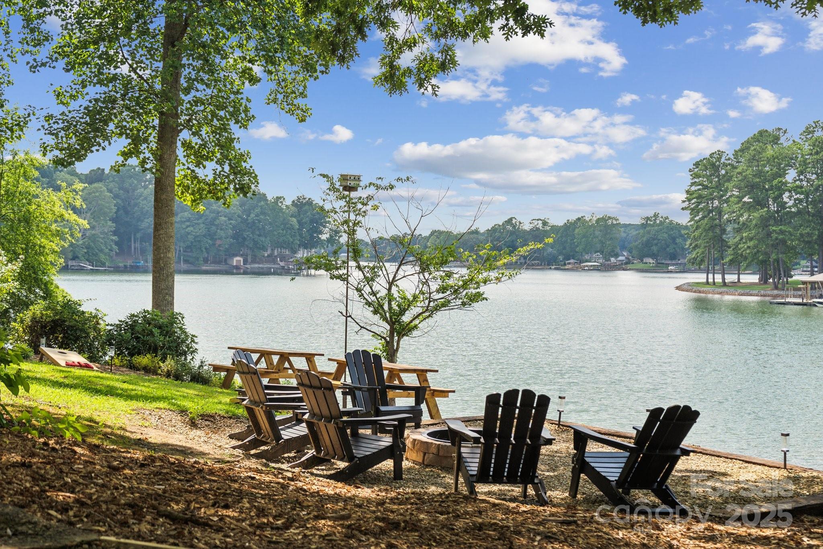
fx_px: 1143
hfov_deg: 39.6
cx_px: 412
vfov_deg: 27.0
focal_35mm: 50
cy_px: 274
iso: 100
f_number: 5
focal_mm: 50
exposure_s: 1/500
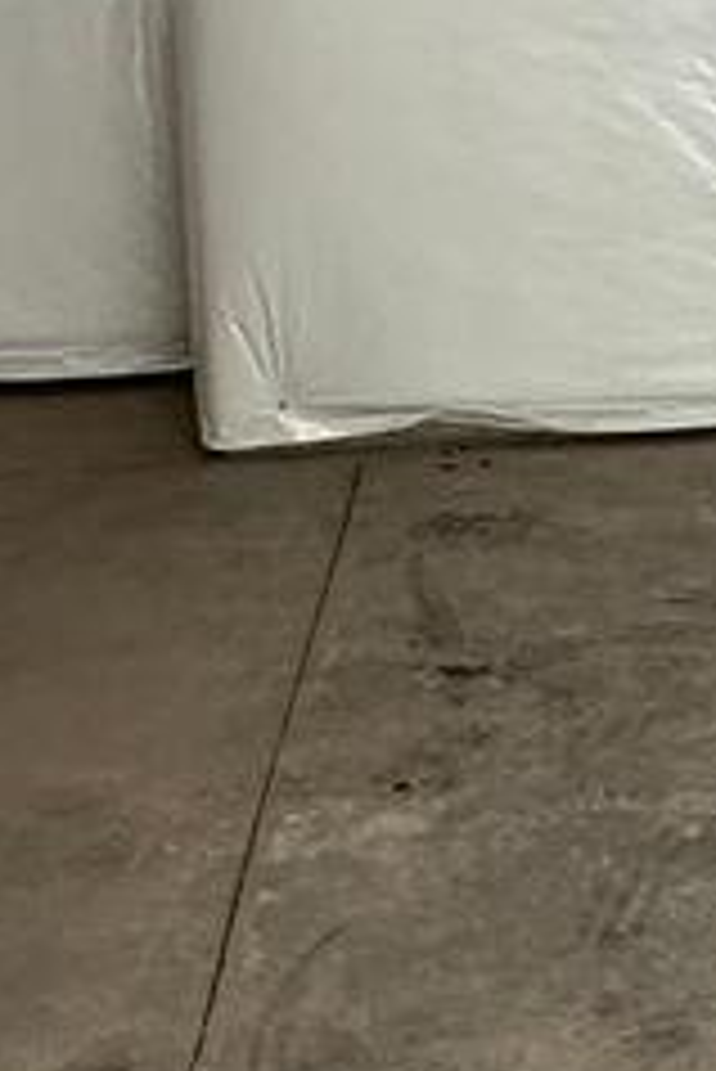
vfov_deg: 22.3
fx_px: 2621
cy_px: 36
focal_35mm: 88
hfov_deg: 14.3
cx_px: 1144
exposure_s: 1/99
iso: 200
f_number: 2.2
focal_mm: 2.22
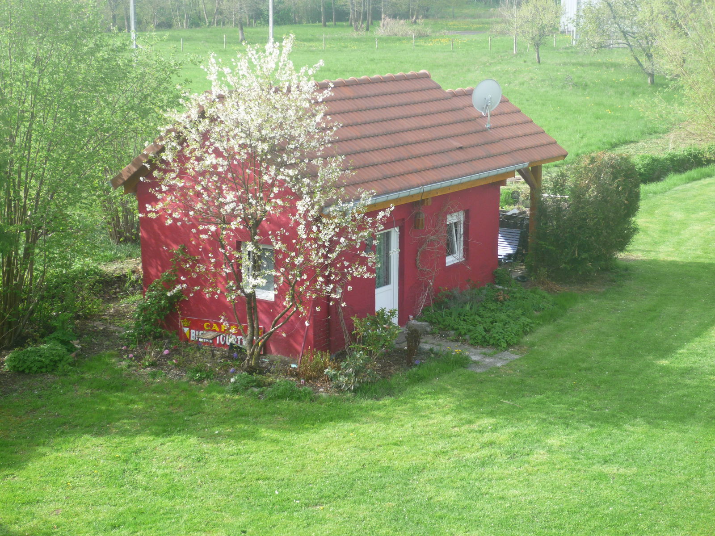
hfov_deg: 31.2
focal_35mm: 62
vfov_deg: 23.7
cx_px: 358
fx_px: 1281
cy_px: 268
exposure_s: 1/125
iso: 100
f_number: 4.2
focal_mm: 13.3
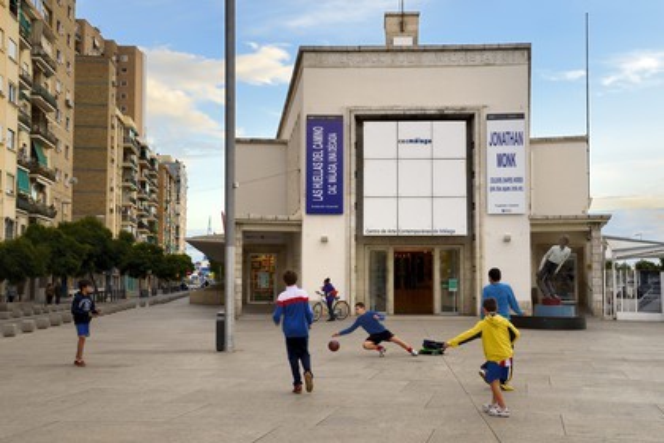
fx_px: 701
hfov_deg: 50.7
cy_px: 222
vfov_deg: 35.1
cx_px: 332
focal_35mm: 38
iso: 800
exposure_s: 1/250
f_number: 8
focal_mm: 38
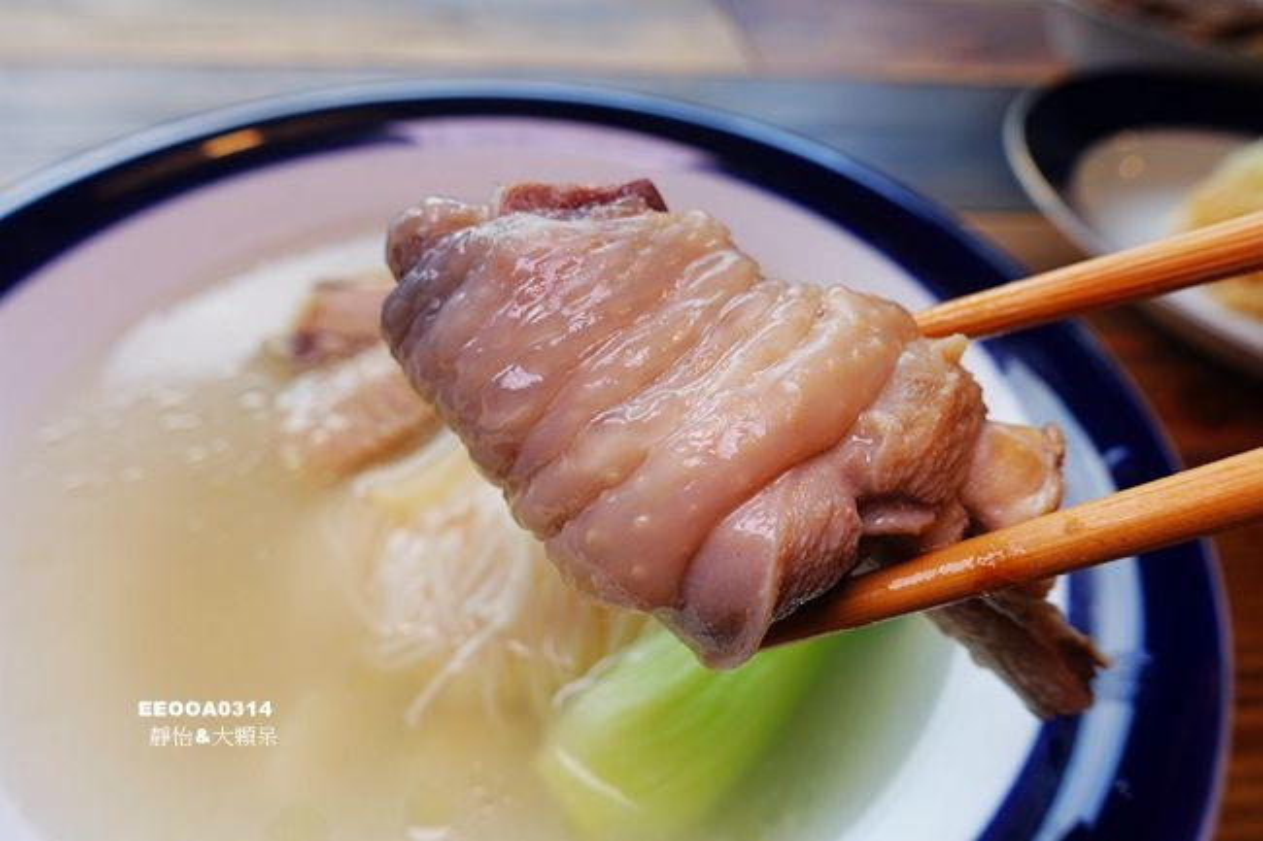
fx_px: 842
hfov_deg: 73.8
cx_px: 632
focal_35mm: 24
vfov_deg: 53.1
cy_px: 420
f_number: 4
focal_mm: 8.8
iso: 125
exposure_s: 1/160
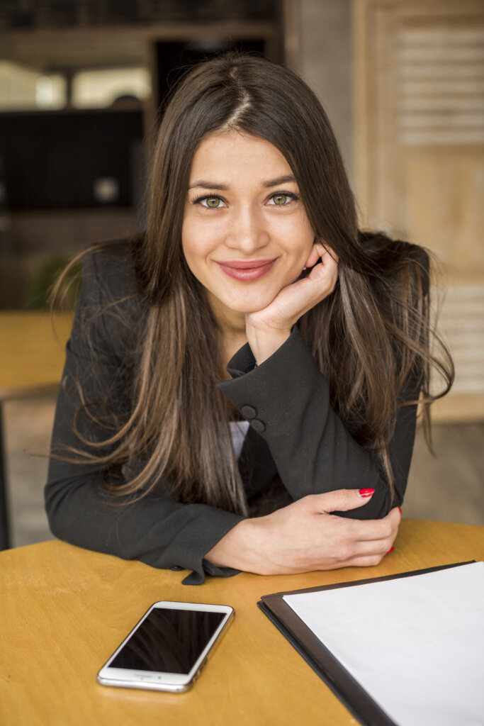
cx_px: 242
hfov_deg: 27.0
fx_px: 1008
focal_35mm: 50
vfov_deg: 39.6
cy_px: 363
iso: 250
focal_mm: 50
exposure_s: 1/200
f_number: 2.8
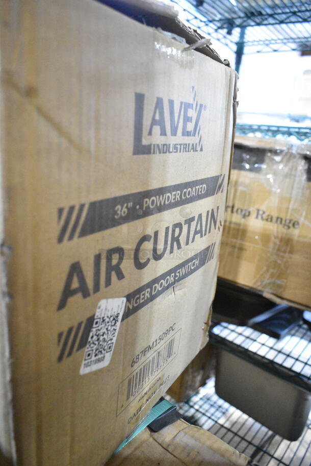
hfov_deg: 48.0
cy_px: 233
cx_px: 156
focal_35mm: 27
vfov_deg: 67.3
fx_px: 349
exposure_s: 1/100
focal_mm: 18
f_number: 5
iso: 6400
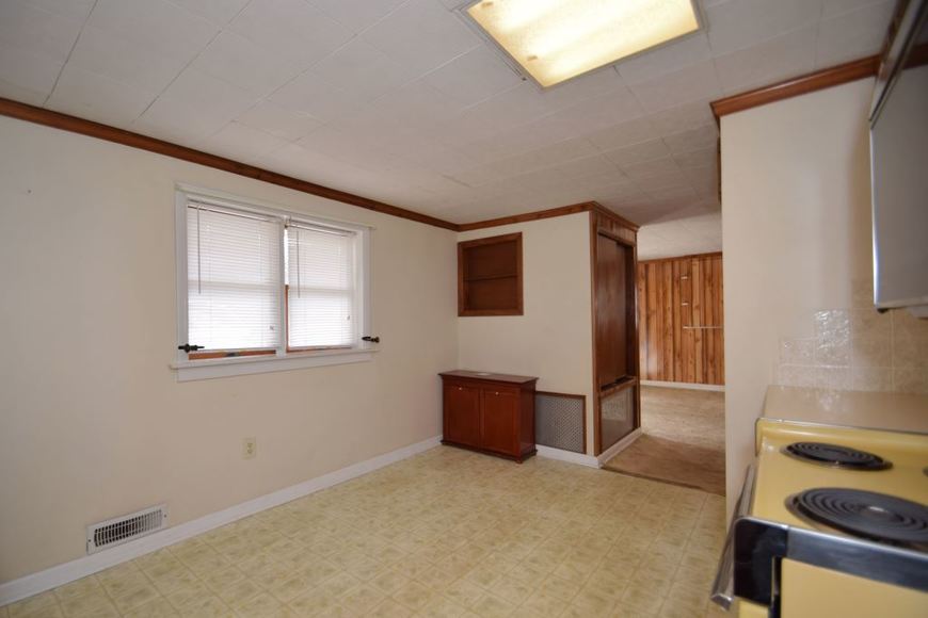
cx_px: 464
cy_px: 309
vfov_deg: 77.3
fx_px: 387
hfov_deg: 100.4
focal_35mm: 15
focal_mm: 10
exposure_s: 1/40
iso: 125
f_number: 3.5
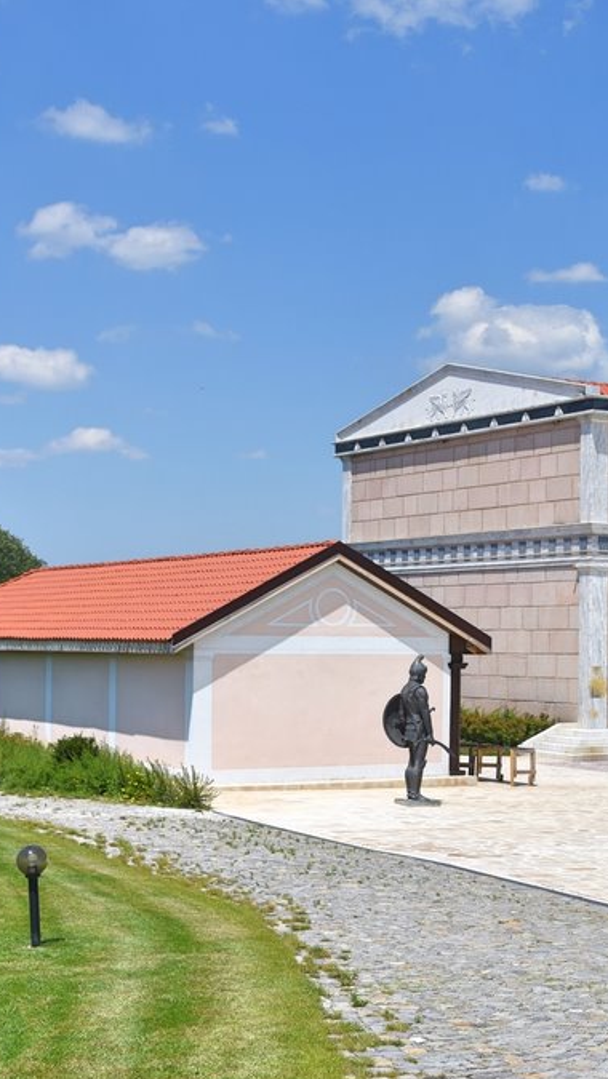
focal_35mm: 62
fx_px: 1776
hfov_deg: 19.0
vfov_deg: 33.8
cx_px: 590
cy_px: 544
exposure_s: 1/500
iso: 140
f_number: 8
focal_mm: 26
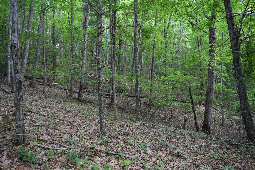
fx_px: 191
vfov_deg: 47.9
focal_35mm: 27
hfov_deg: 67.4
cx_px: 128
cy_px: 85
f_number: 4.5
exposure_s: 1/80
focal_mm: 18
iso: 400
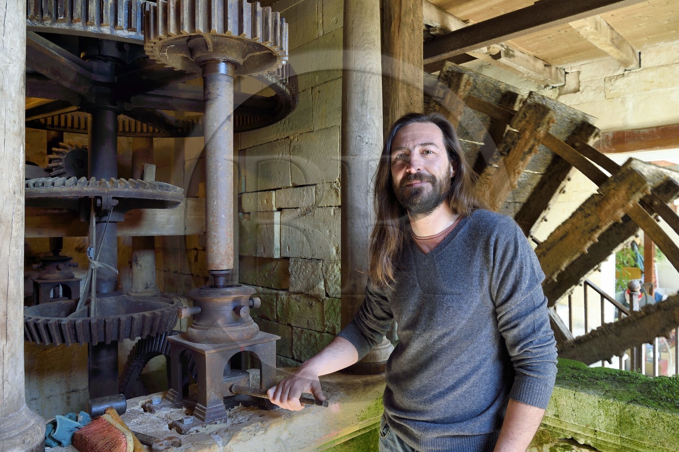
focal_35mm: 24
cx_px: 340
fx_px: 452
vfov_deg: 53.1
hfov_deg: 73.8
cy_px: 226
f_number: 9
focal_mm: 24
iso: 800
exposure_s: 1/15
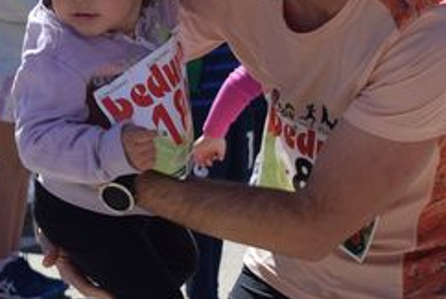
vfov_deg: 5.0
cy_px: 42
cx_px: 94
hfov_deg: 7.5
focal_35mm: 273
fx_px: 3382
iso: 400
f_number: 5.6
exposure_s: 1/1600
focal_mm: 55
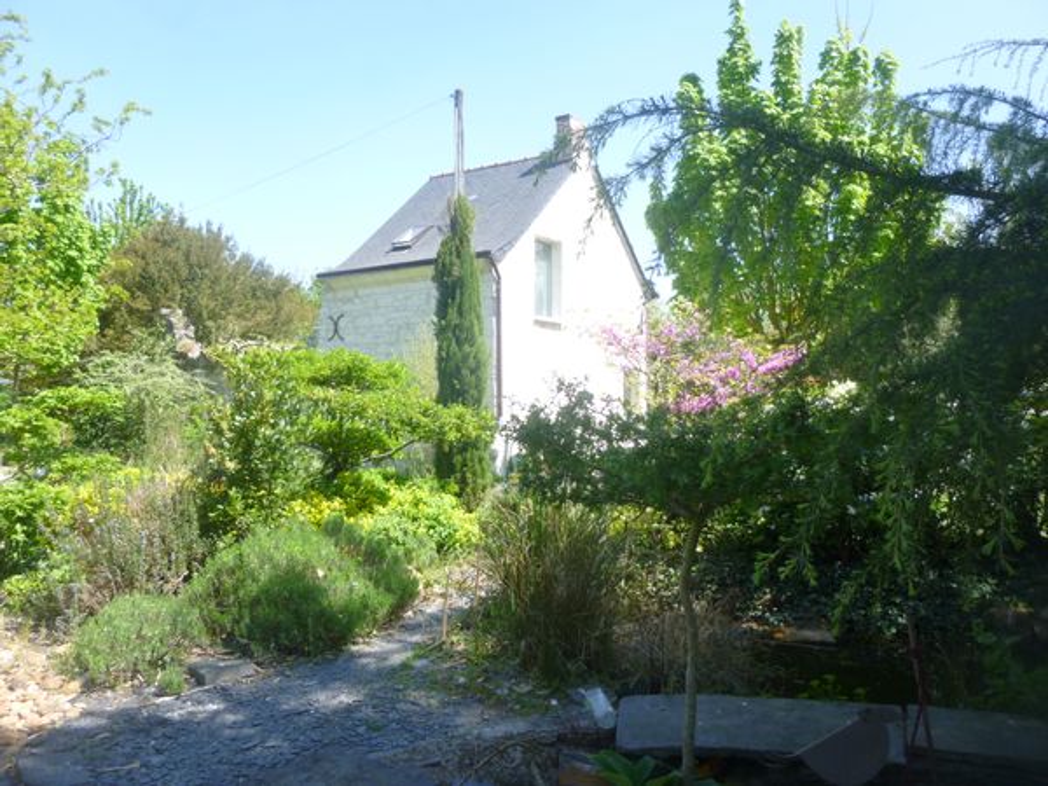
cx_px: 524
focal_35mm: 25
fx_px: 757
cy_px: 393
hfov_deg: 69.4
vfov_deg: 54.9
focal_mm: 4.5
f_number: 3.1
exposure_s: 1/250
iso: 100
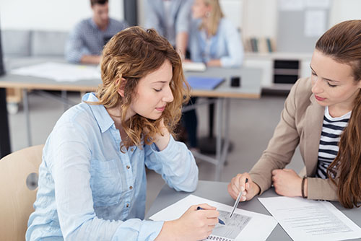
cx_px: 180
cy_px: 120
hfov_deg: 39.6
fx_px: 502
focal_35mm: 50
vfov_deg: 27.0
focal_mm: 50
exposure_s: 1/200
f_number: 2.2
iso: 100
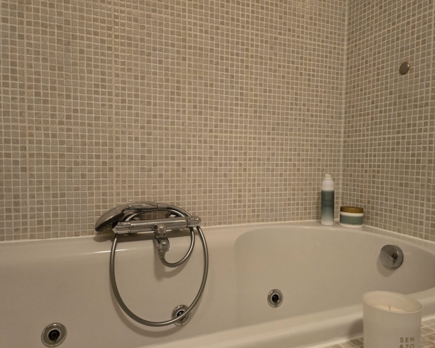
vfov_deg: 56.8
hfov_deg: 68.1
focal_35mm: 25
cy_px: 177
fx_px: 322
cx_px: 226
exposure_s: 1/100
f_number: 1.7
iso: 1600
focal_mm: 6.3
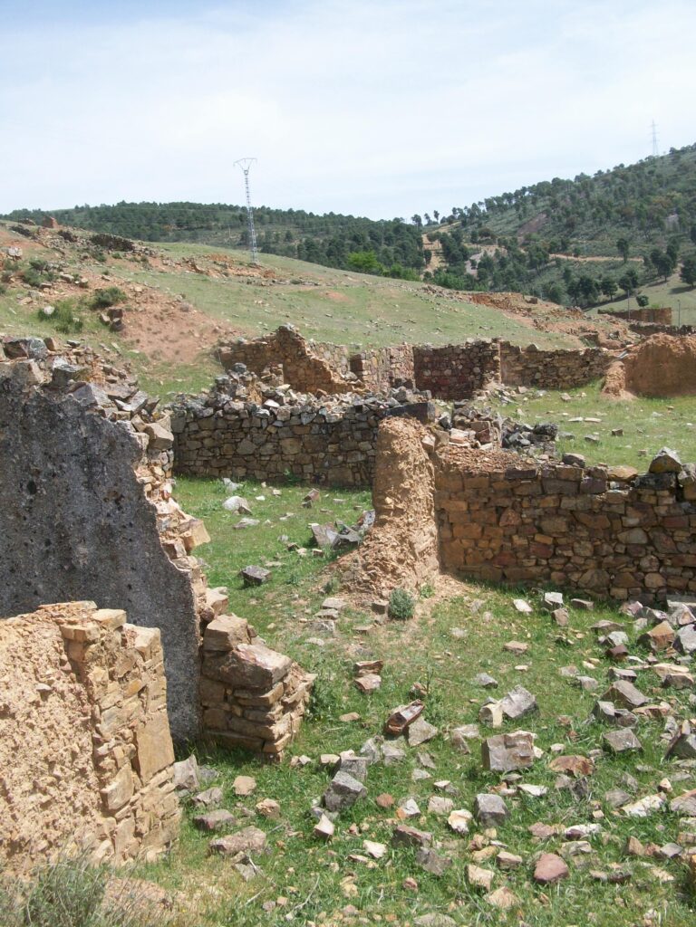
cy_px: 464
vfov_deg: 54.0
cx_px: 348
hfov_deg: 41.8
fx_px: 911
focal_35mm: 34
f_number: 5.5
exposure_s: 1/244
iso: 64
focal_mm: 5.7
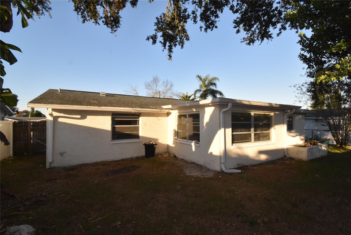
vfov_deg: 77.4
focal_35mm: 15
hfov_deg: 100.4
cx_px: 176
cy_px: 118
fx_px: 146
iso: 1600
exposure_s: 1/200
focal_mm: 10
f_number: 22
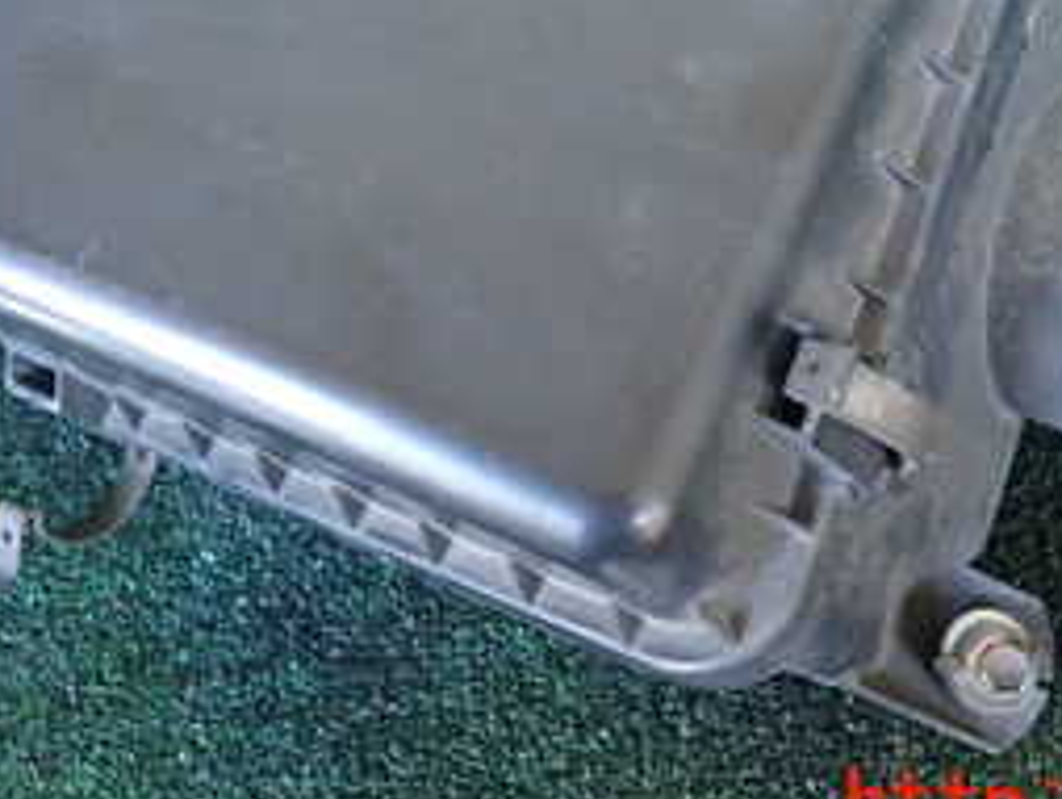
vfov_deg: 23.3
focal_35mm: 59
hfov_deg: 32.7
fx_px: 1812
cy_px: -79
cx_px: 535
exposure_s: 1/30
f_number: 2
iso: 250
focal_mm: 4.5
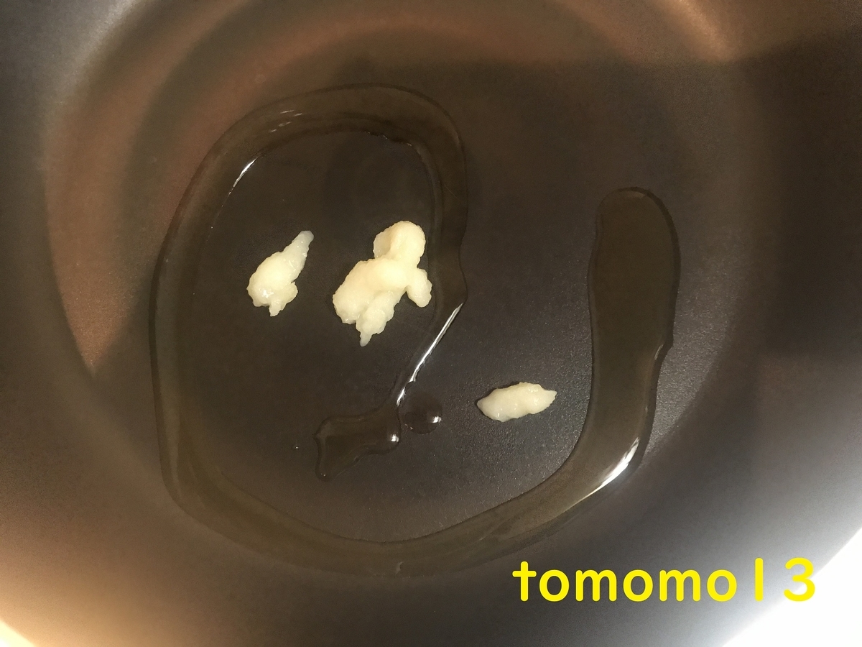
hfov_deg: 63.4
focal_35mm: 28
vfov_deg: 49.7
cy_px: 324
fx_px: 697
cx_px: 431
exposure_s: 1/4
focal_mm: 3.99
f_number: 1.8
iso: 100
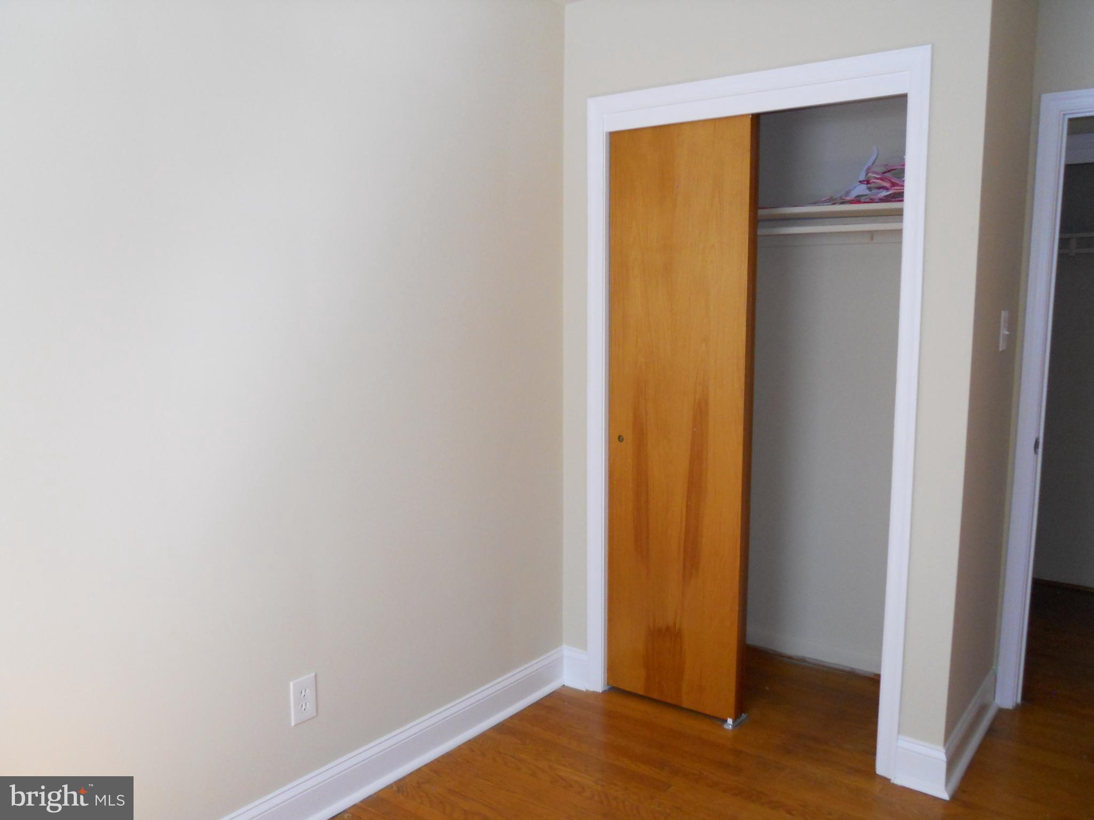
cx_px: 547
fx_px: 885
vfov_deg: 49.7
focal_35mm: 28
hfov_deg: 63.4
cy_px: 410
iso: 400
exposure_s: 1/60
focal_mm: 5
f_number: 2.7
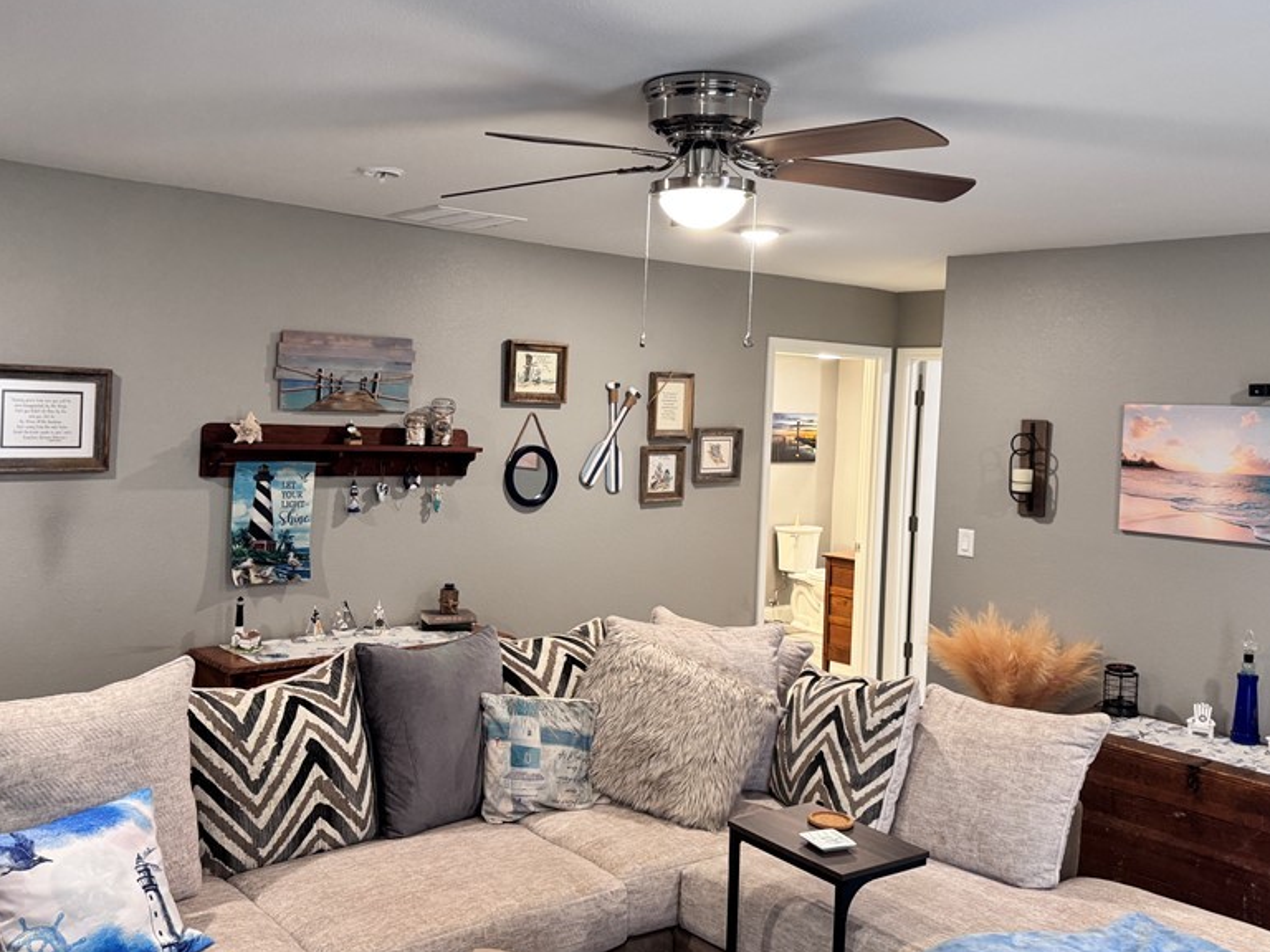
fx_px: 1174
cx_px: 580
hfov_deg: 56.7
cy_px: 431
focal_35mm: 32
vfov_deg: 44.1
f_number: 1.78
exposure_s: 1/60
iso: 250
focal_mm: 6.76
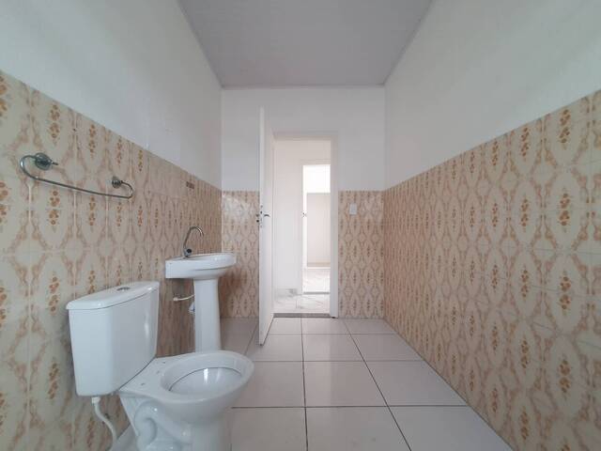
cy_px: 226
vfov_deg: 89.9
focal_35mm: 13
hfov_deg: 106.2
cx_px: 300
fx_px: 226
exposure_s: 1/60
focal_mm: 1.8
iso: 160
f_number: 2.2
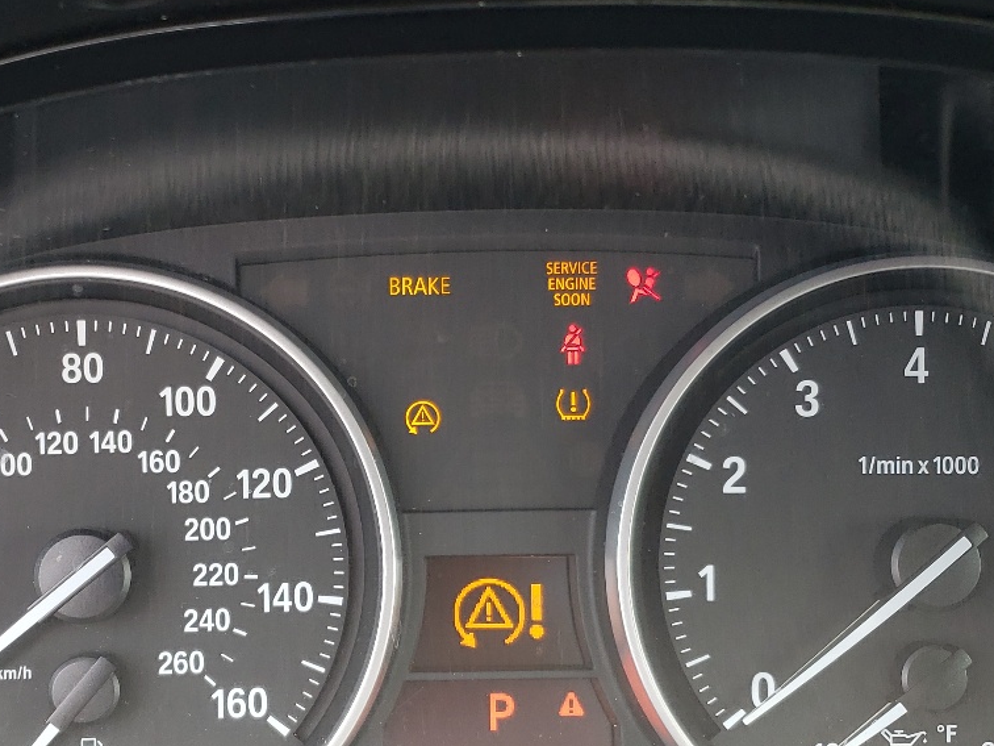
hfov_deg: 34.7
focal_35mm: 55
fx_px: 1579
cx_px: 362
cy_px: 470
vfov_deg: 26.5
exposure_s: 1/123
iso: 50
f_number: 1.5
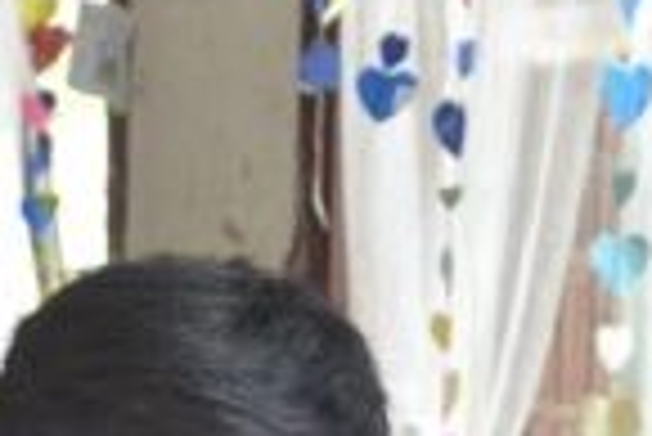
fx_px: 2520
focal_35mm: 139
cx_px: 211
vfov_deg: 9.6
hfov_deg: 14.7
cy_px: 620
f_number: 3.5
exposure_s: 1/250
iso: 1600
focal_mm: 18
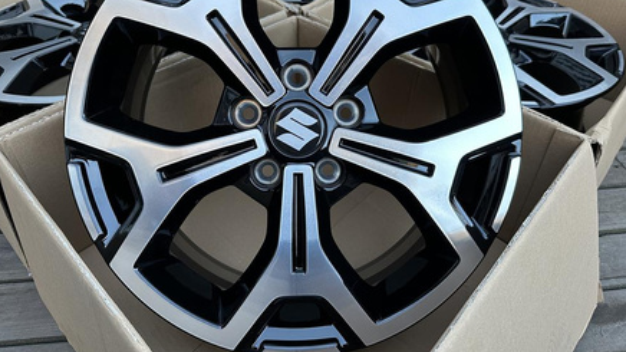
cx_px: 316
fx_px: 448
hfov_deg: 69.9
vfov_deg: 42.4
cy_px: 125
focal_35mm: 27
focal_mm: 6.86
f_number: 1.78
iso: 250
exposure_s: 1/81
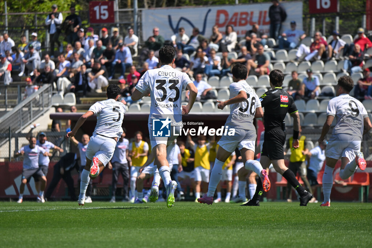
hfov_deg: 7.6
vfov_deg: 5.1
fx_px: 2789
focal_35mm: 270
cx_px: 186
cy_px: 124
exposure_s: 1/2000
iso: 320
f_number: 6
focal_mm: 270
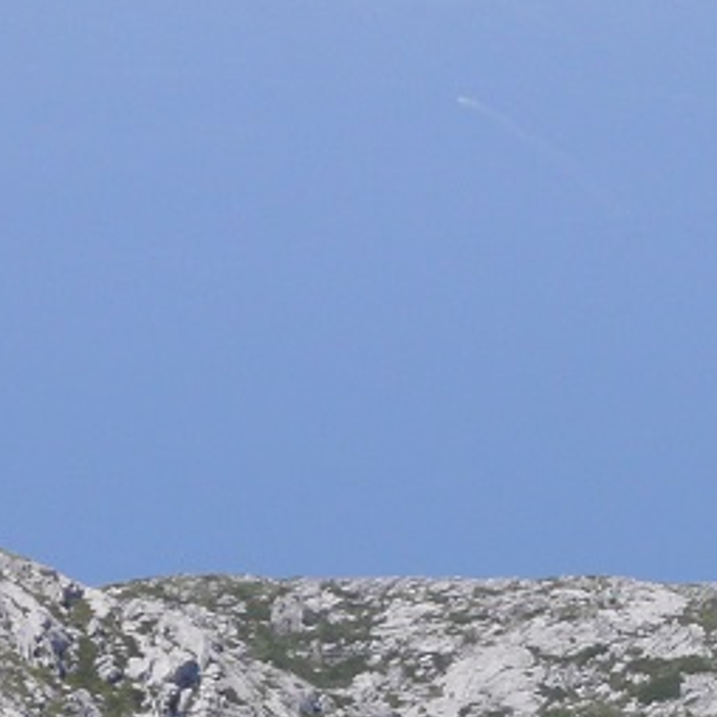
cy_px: 199
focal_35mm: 628
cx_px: 1475
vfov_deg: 2.8
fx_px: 14717
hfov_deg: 2.8
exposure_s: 1/400
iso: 100
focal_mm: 34.8
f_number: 7.1
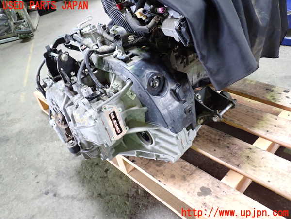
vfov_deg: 46.8
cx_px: 146
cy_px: 110
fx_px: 252
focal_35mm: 30
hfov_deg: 60.0
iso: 400
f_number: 2.3
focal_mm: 5.4
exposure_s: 1/30
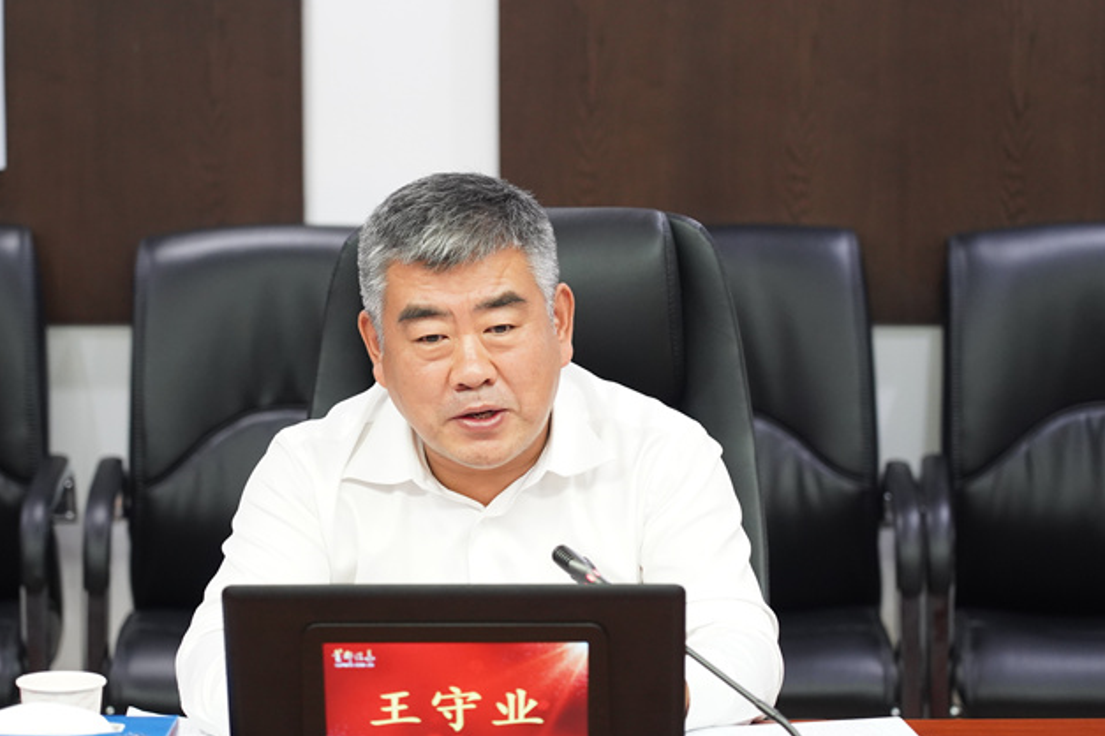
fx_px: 4113
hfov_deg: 15.3
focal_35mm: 134
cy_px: 395
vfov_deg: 10.2
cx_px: 502
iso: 3200
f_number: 4
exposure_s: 1/100
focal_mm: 105
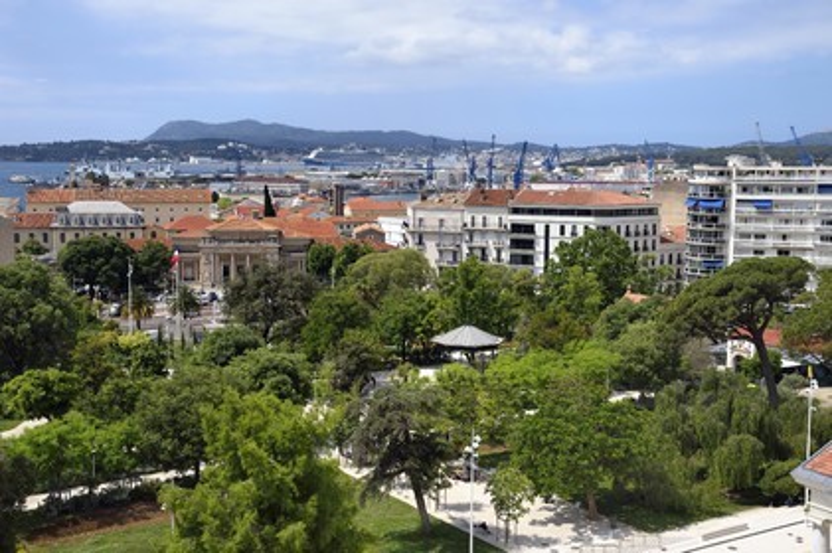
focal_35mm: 46
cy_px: 276
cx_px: 416
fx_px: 1062
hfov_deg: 42.8
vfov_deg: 29.2
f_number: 11
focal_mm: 46
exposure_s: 1/250
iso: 200
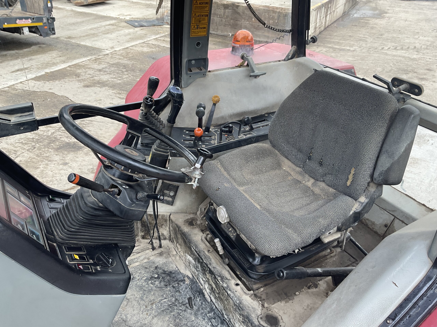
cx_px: 218
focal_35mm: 29
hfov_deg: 61.7
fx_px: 366
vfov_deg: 48.2
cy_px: 164
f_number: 1.8
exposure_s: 1/137
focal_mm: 3
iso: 16
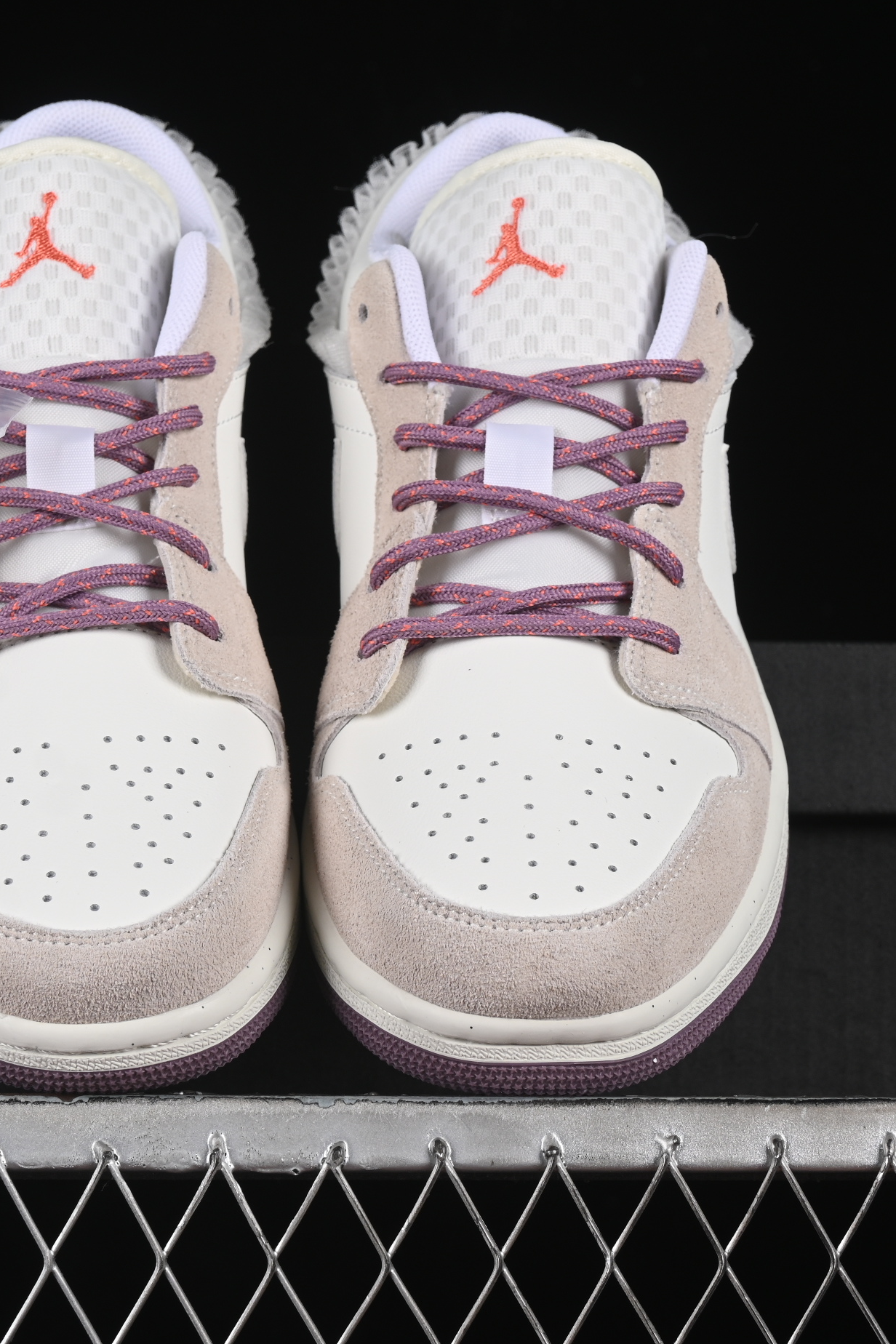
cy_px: 673
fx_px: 4218
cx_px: 300
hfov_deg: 12.1
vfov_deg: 18.1
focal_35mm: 113
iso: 160
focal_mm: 50
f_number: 8
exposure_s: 1/80
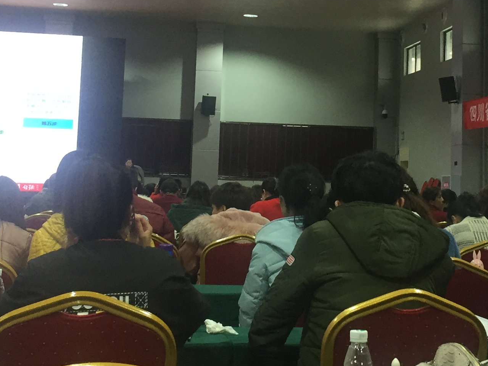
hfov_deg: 26.2
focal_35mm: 74
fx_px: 1043
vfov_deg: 19.7
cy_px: 65
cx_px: 314
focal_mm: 4.15
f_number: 2.2
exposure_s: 1/33
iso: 64
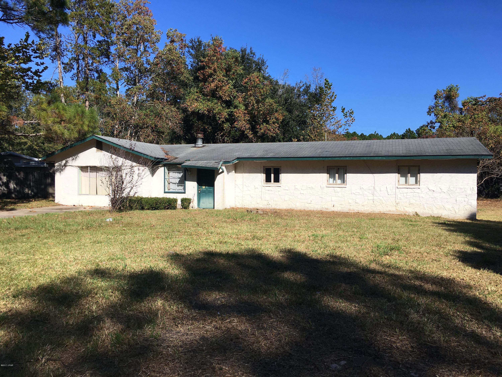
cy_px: 188
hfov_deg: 61.7
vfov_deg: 48.2
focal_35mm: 29
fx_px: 421
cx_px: 251
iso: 25
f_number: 2.2
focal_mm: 4.15
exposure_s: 1/2262
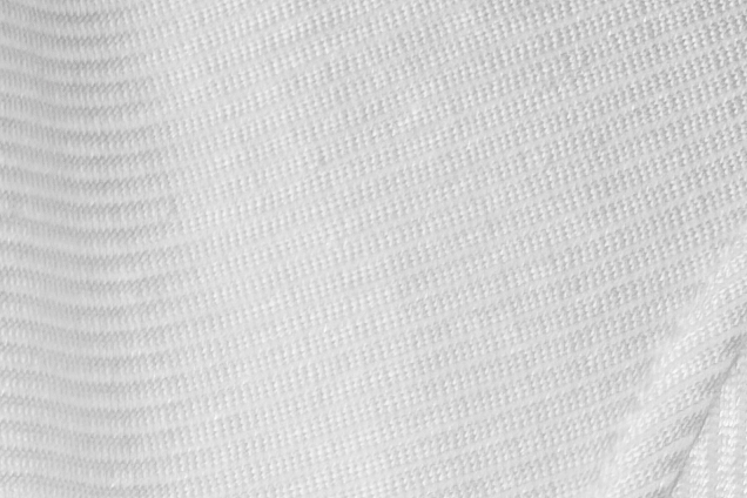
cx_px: -618
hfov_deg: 12.2
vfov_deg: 7.4
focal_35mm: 154
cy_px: 1691
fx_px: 3195
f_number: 1.75
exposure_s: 1/100
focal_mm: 8.67
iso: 74
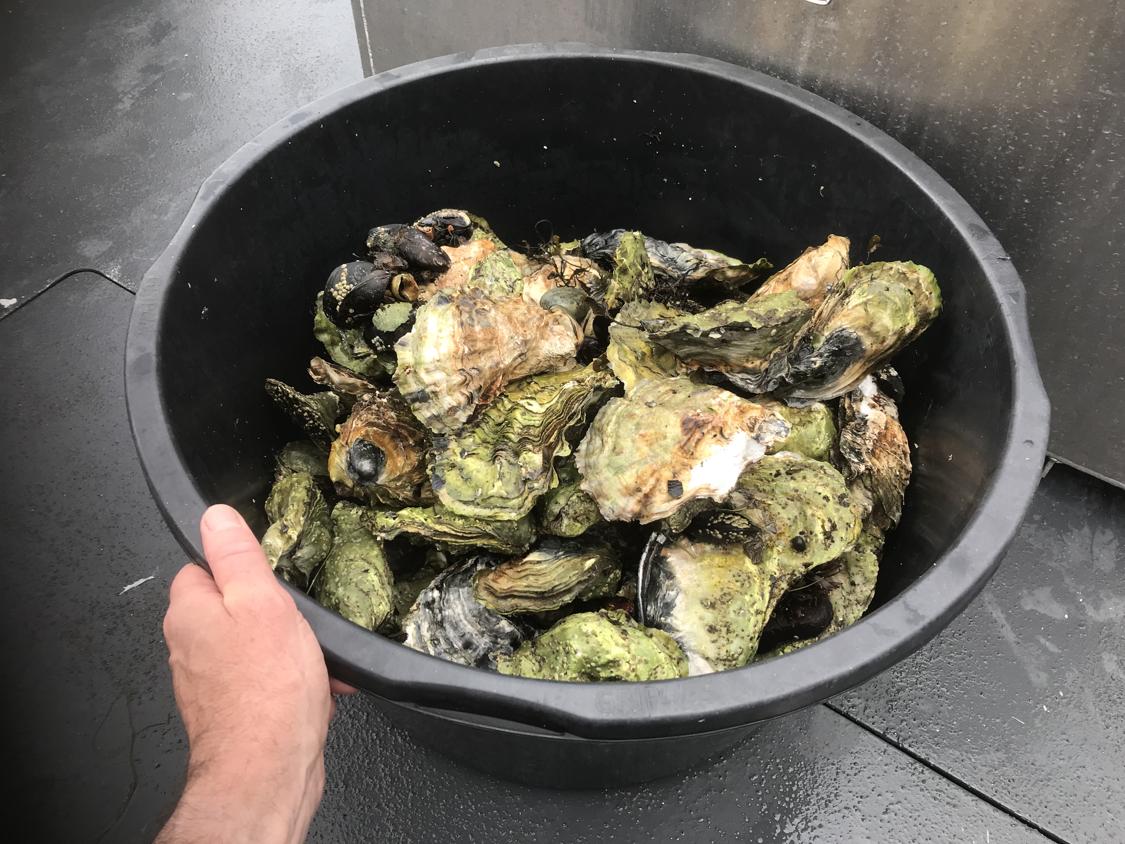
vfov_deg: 49.7
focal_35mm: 28
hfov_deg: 63.4
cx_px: 562
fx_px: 910
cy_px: 422
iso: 20
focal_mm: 3.99
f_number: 1.8
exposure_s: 1/348
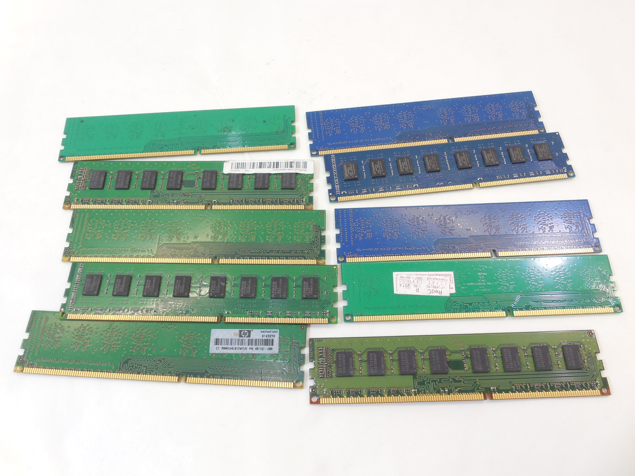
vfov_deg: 53.1
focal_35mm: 26
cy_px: 238
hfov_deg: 67.3
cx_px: 318
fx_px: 477
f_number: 3.5
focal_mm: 4.6
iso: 140
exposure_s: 1/30
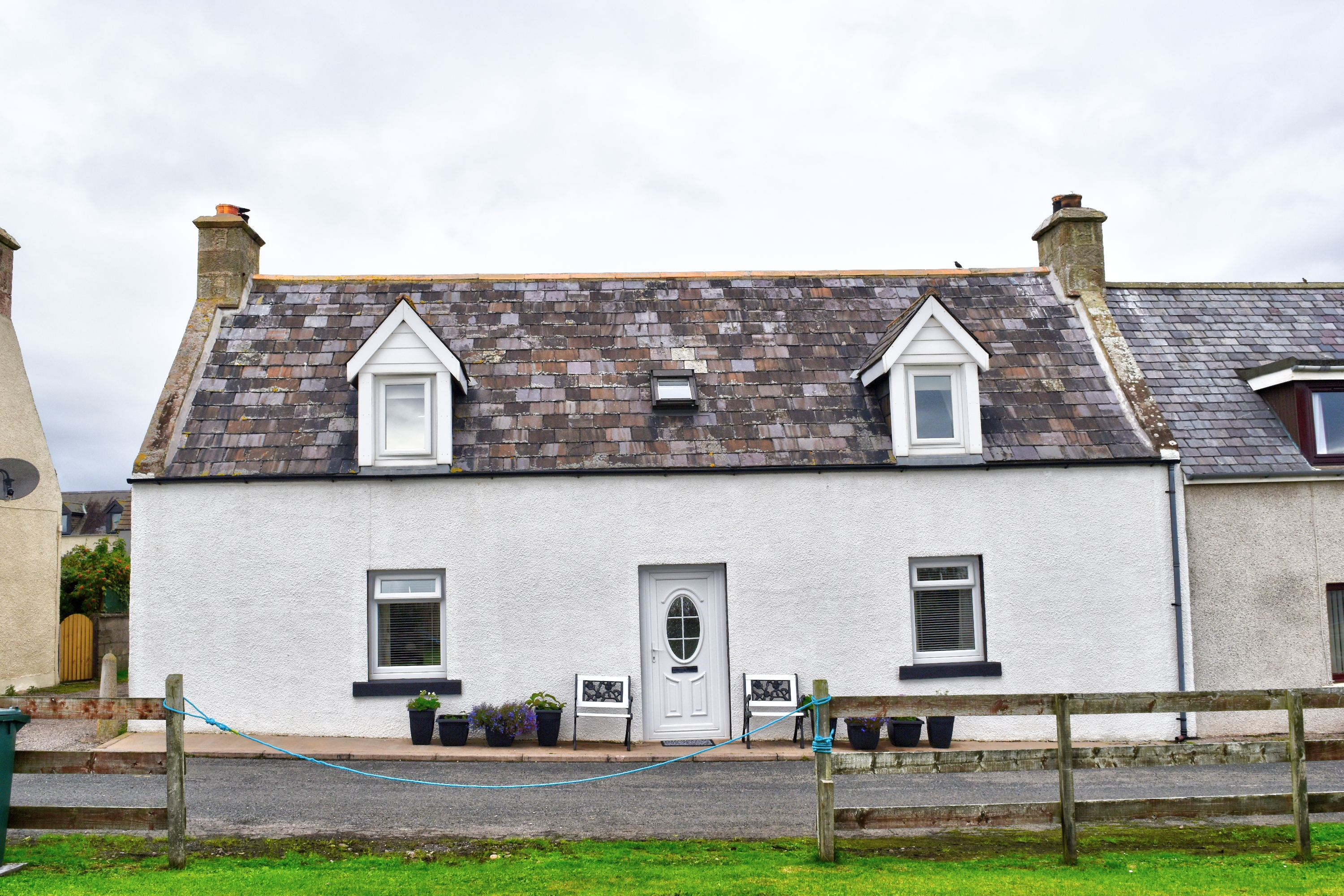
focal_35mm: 34
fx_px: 1288
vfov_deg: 38.4
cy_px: 448
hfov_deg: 55.1
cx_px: 672
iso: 100
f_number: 8
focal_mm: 23
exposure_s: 1/200
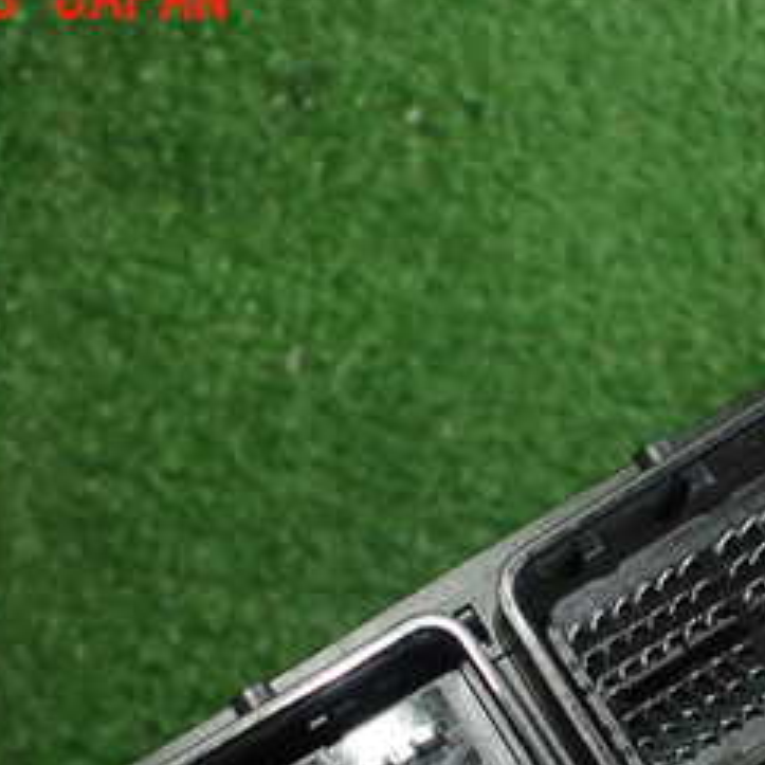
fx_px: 1650
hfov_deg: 25.7
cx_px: 603
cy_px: 673
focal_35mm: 66
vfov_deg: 25.4
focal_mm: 5.4
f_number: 2.3
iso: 500
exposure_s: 1/125
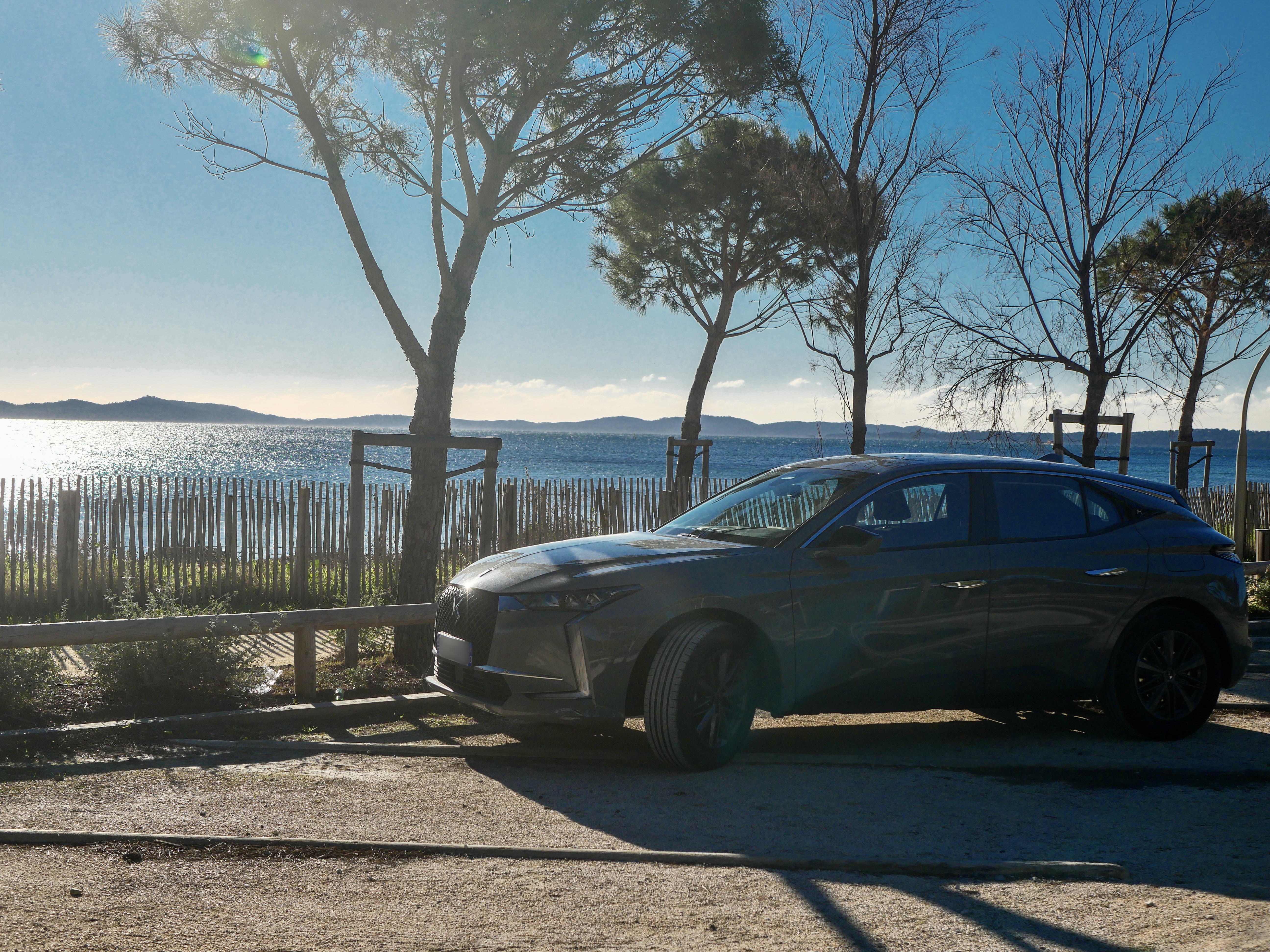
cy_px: 476
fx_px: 1834
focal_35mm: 50
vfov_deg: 29.1
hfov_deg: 38.2
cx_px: 635
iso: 200
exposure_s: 1/1000
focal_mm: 25
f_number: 5
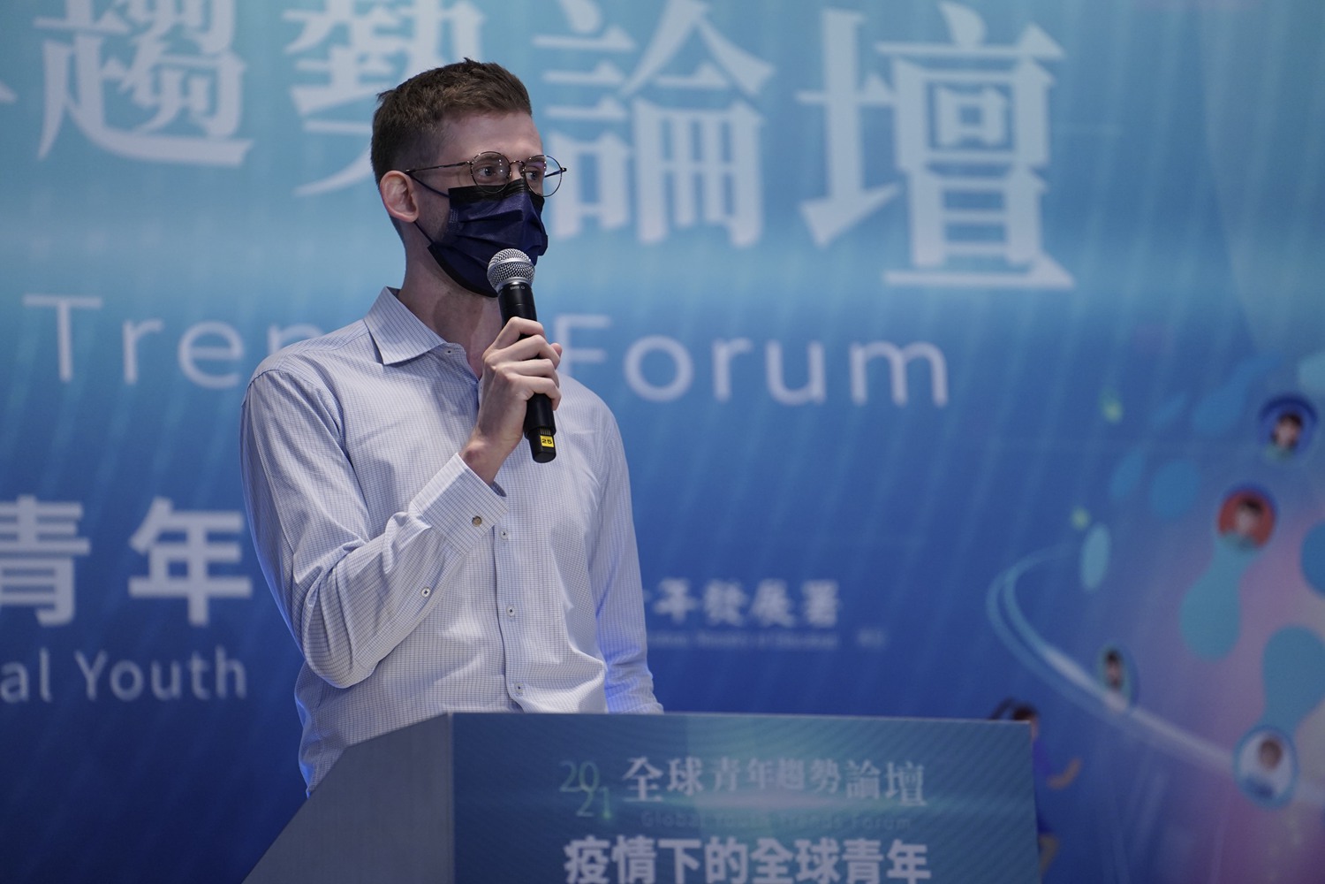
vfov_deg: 7.6
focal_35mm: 180
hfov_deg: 11.4
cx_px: 662
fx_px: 6624
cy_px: 442
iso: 2000
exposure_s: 1/640
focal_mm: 180
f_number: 2.8
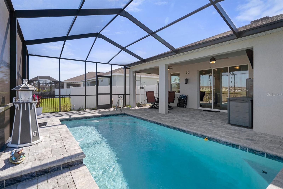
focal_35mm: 17
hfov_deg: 93.3
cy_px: 94
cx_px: 142
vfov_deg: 70.4
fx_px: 134
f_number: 8
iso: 320
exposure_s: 1/250
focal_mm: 17
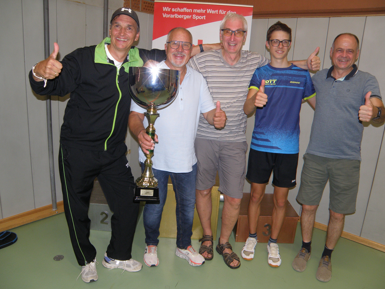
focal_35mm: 27
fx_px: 300
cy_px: 140
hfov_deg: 65.3
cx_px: 192
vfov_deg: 51.3
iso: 100
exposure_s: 1/30
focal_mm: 4.6
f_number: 2.8
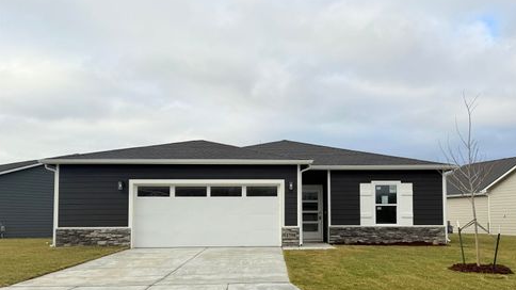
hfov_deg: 69.9
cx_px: 265
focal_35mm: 27
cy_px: 169
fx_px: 369
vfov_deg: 42.7
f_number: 1.78
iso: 80
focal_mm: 6.76
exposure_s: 1/3021
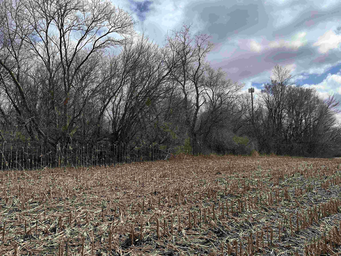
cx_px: 170
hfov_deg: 71.6
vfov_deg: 56.8
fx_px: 236
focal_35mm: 24
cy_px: 128
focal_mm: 6.86
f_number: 1.78
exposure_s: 1/6623
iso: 80
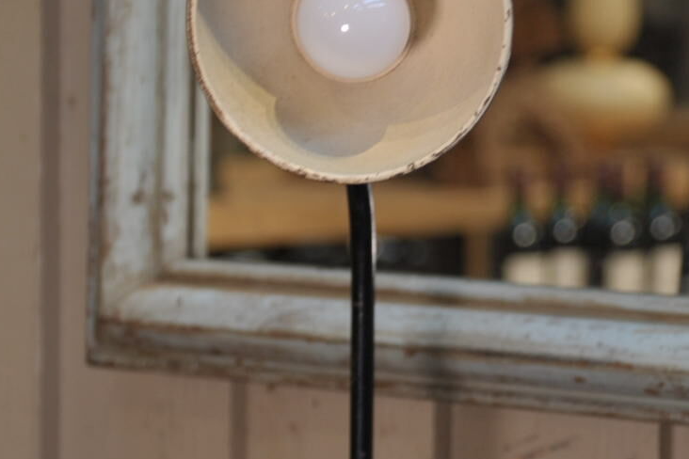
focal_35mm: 151
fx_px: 2890
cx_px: 508
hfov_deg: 13.6
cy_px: 251
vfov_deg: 9.1
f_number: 2.8
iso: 500
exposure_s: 1/50
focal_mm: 52
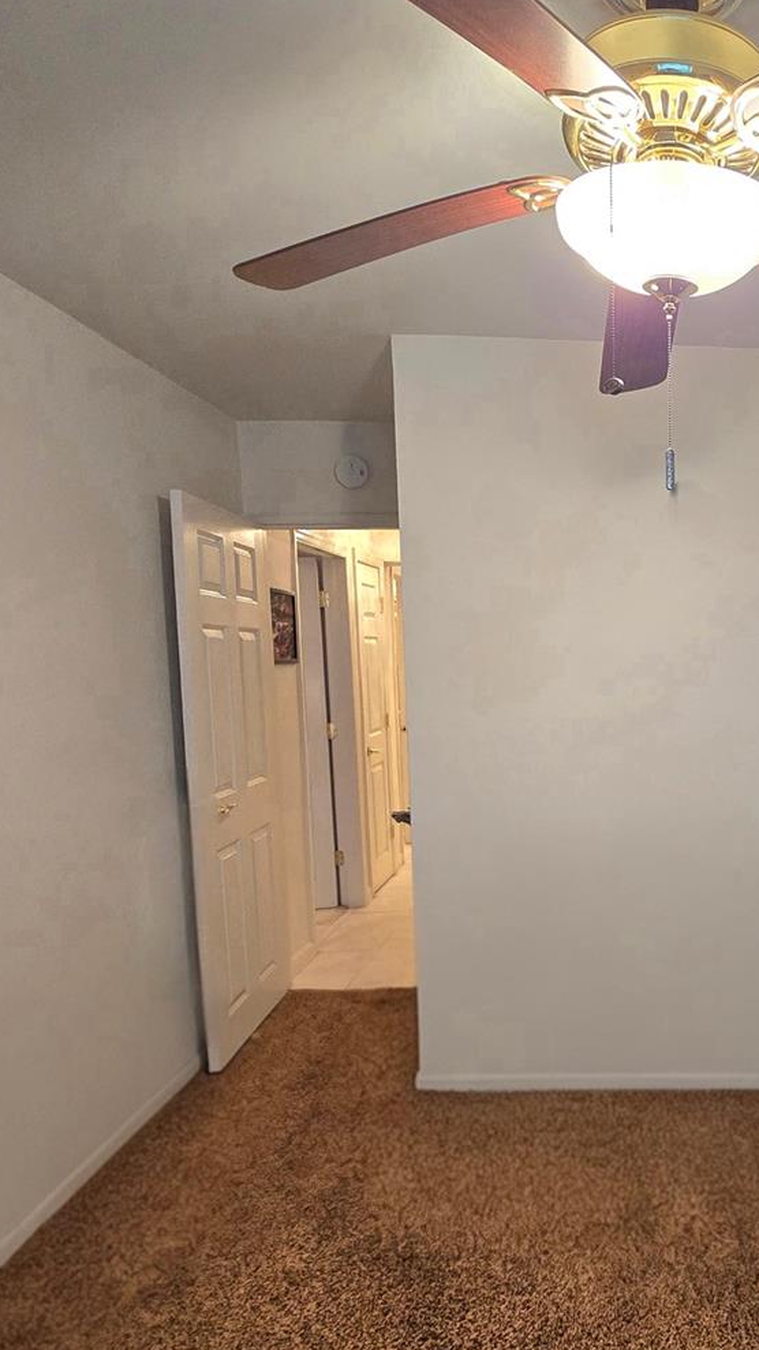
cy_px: 796
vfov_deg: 80.4
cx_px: 668
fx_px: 787
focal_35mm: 22
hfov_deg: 46.9
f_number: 2.2
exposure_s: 1/60.2
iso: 400
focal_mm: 2.2
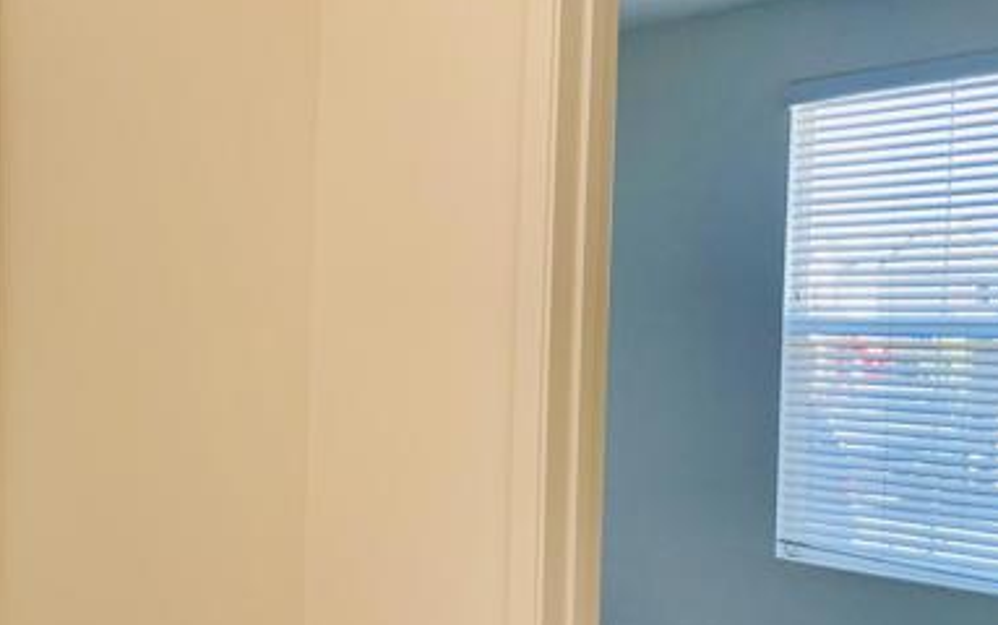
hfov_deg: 41.6
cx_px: 201
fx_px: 1252
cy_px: 391
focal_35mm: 46
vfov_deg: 27.9
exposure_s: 1/120
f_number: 1.6
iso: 100
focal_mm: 4.2
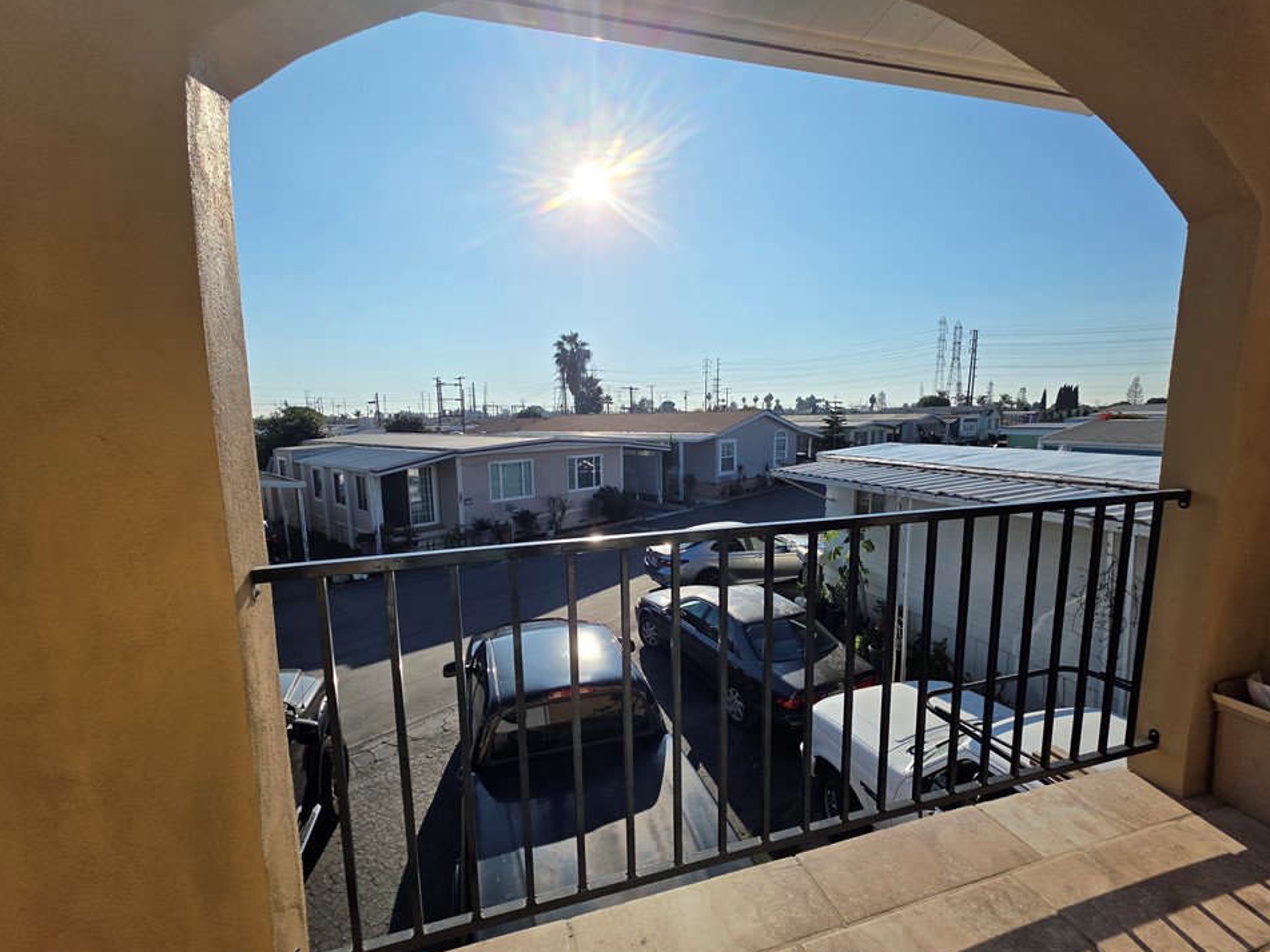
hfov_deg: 102.1
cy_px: 499
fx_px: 514
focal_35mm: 14
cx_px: 636
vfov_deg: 85.6
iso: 40
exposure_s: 1/4865
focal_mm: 2.2
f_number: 1.9
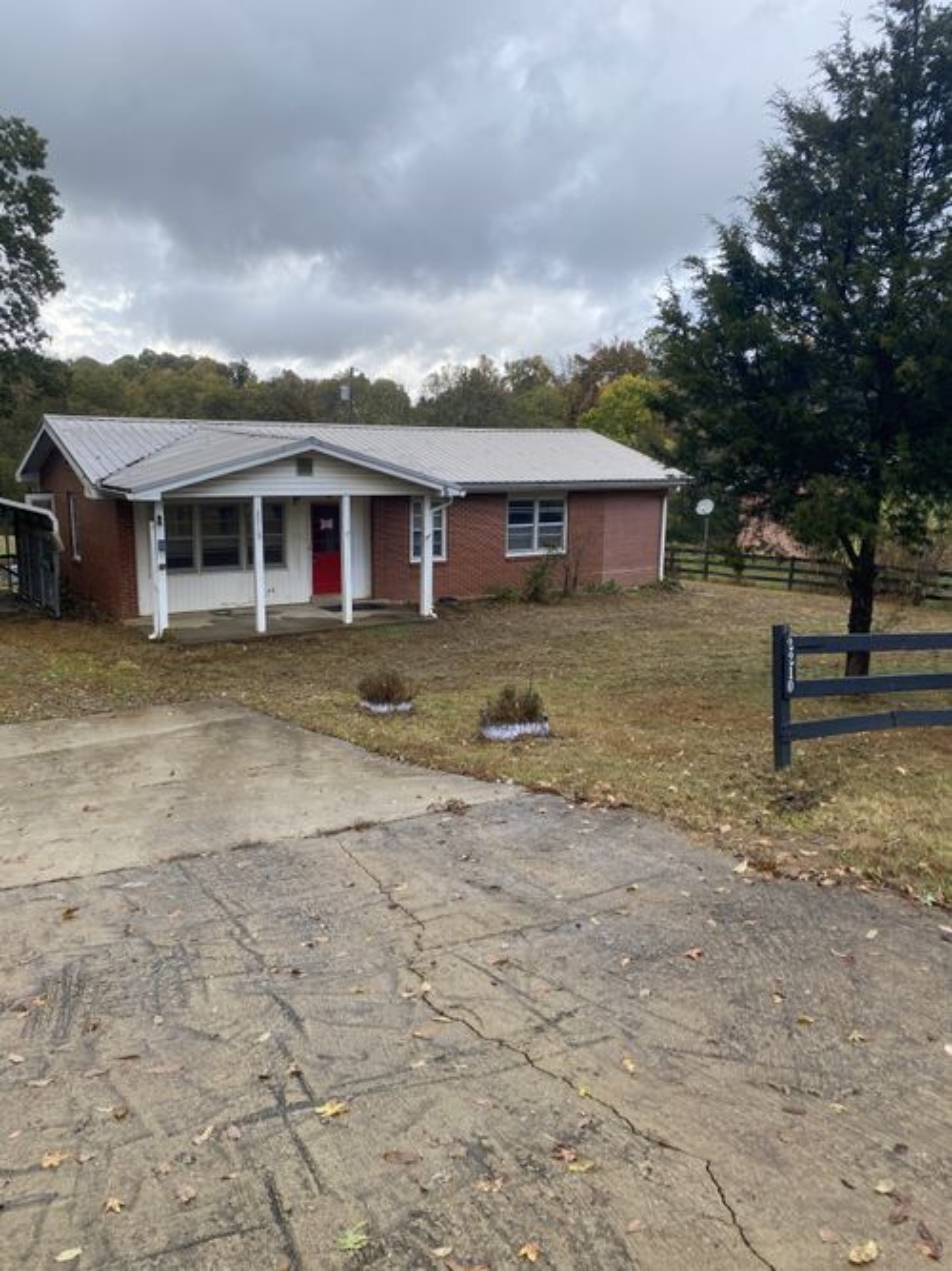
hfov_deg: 53.0
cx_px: 476
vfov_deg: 67.3
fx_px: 954
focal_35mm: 26
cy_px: 636
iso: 32
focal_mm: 4.25
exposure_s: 1/654
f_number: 1.8
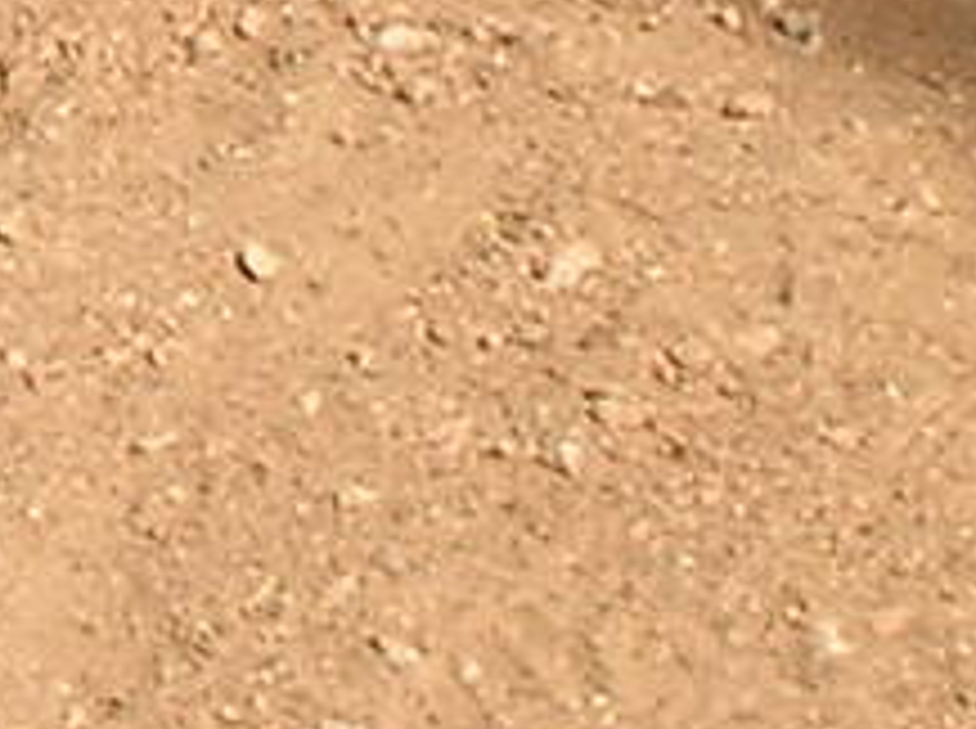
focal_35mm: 752
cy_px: -1195
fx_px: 21168
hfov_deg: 2.6
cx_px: -1466
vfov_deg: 2.0
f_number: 8.2
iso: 50
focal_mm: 17.1
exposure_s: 1/95.8
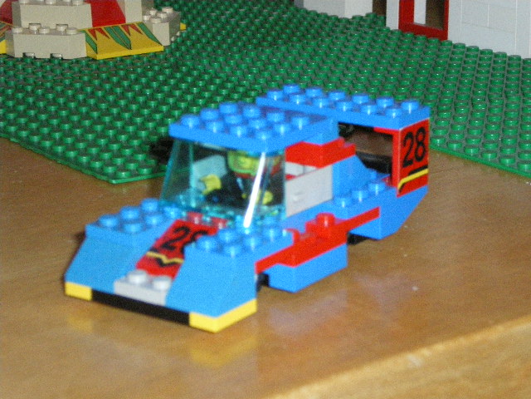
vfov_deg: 13.7
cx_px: 266
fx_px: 1657
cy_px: 200
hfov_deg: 18.2
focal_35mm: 108
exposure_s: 1/100
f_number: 5.9
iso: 800
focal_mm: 18.9
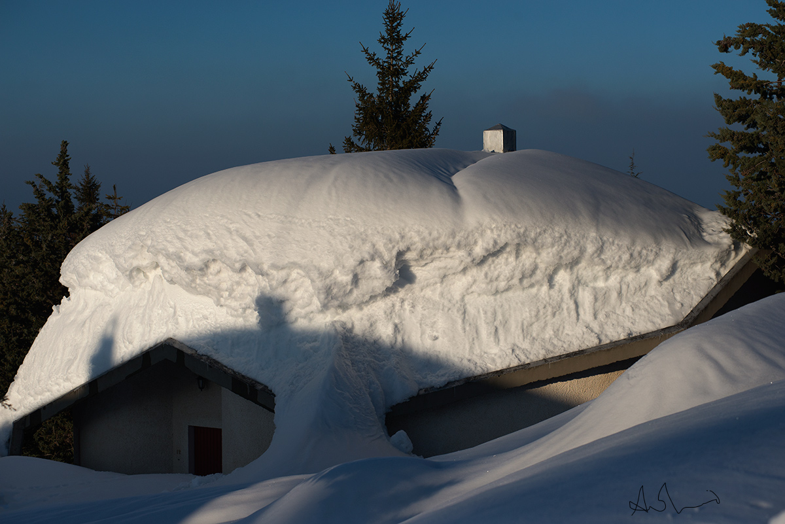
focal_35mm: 80
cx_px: 392
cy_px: 262
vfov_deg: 17.1
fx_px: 1745
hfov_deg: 25.4
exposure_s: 1/3200
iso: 200
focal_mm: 80
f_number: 7.1
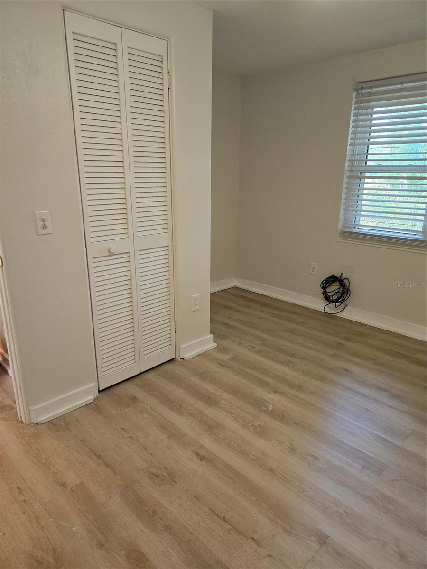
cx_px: 214
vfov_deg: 73.9
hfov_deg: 58.9
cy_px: 284
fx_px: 378
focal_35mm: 23
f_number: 1.7
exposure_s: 1/120
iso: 320
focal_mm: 6.3
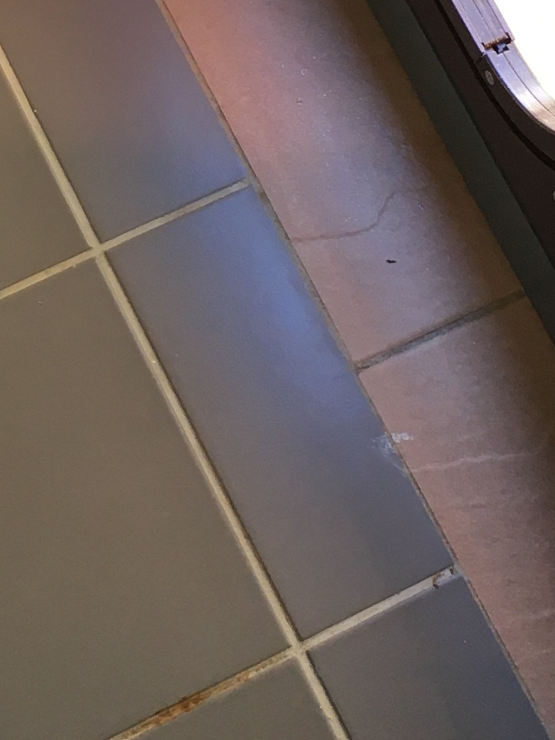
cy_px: 16
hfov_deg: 13.1
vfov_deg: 17.2
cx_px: 52
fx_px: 2394
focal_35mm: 112
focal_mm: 4.15
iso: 64
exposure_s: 1/33
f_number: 2.2
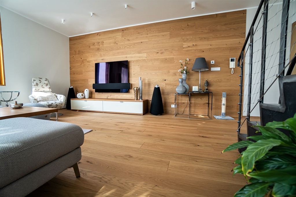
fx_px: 123
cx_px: 148
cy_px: 98
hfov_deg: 100.4
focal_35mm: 15
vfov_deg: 77.3
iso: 400
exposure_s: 1/160
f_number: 4
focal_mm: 10
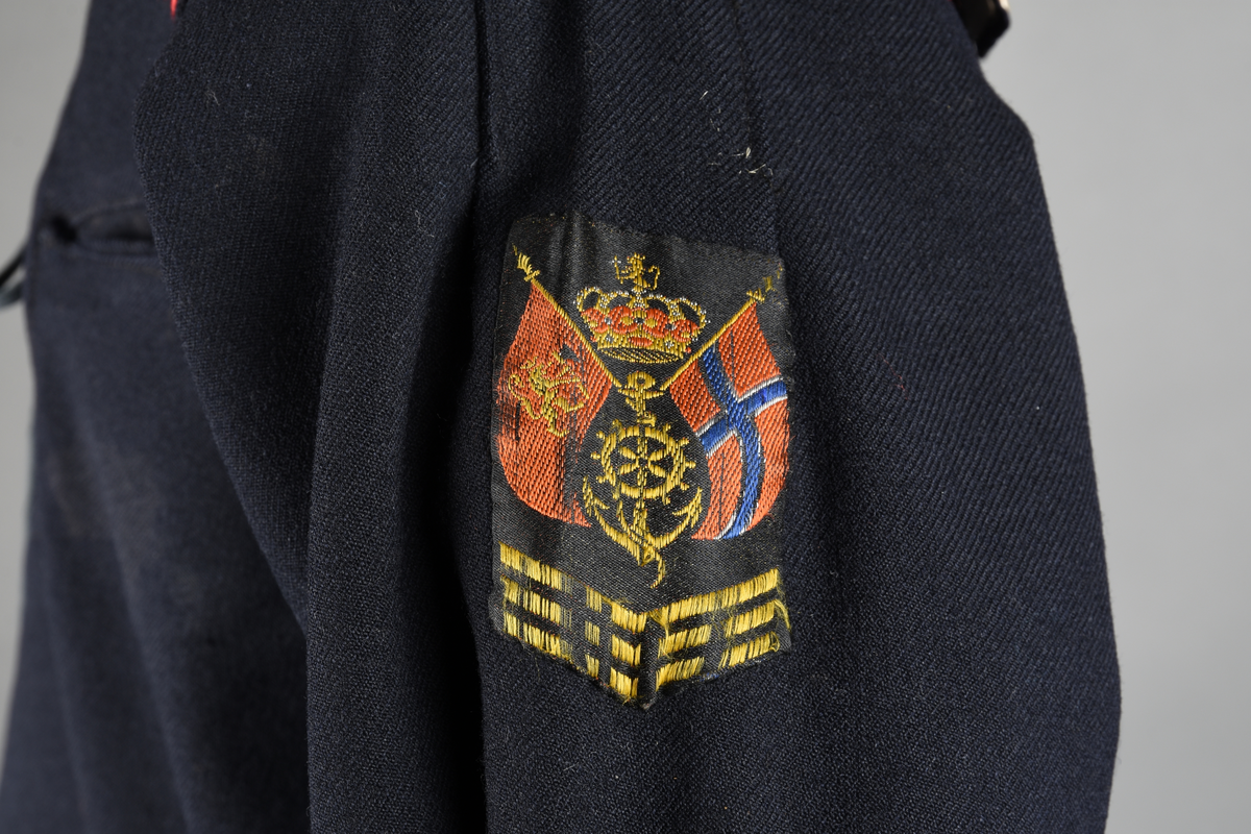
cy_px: 417
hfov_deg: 27.0
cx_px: 626
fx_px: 2606
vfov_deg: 18.2
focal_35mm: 75
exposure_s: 1/100
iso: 100
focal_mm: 50
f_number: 11
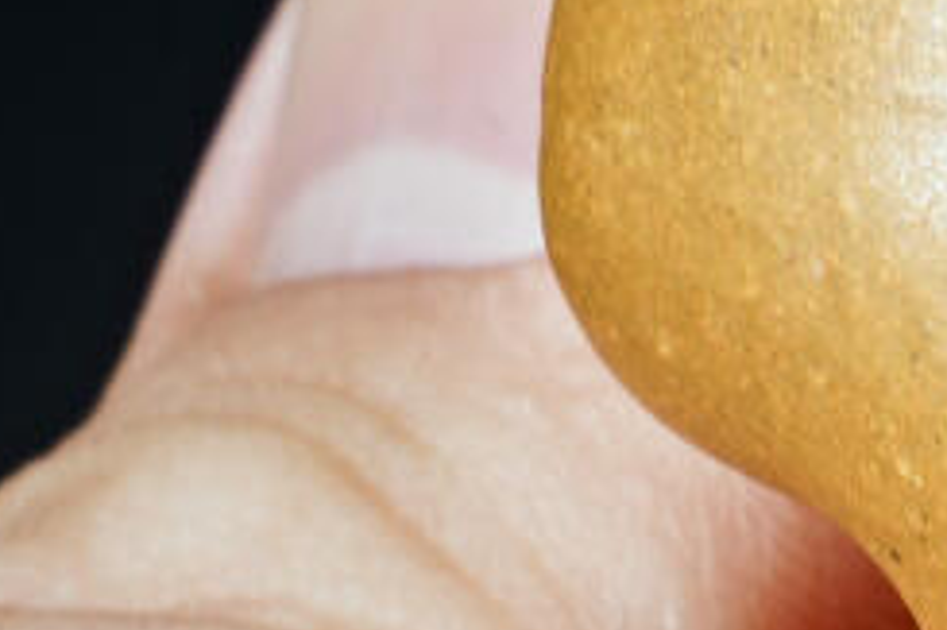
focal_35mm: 623
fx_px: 16377
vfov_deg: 2.2
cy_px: 487
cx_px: 2215
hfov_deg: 3.3
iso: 100
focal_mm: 73
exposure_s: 1/160
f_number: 18
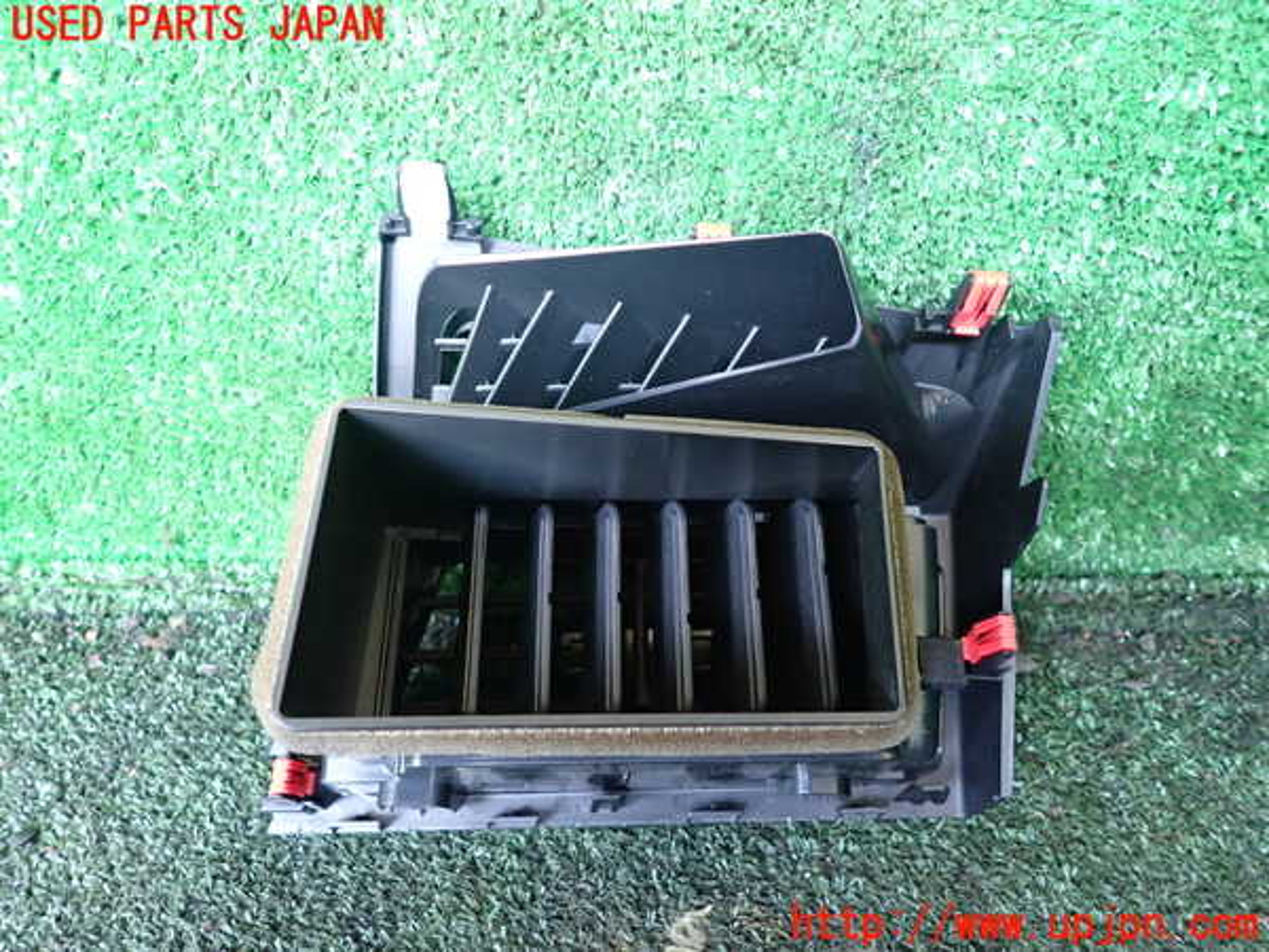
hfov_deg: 69.4
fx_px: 916
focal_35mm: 25
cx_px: 634
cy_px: 476
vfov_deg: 54.9
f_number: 2
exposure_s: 1/30
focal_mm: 4.5
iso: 500
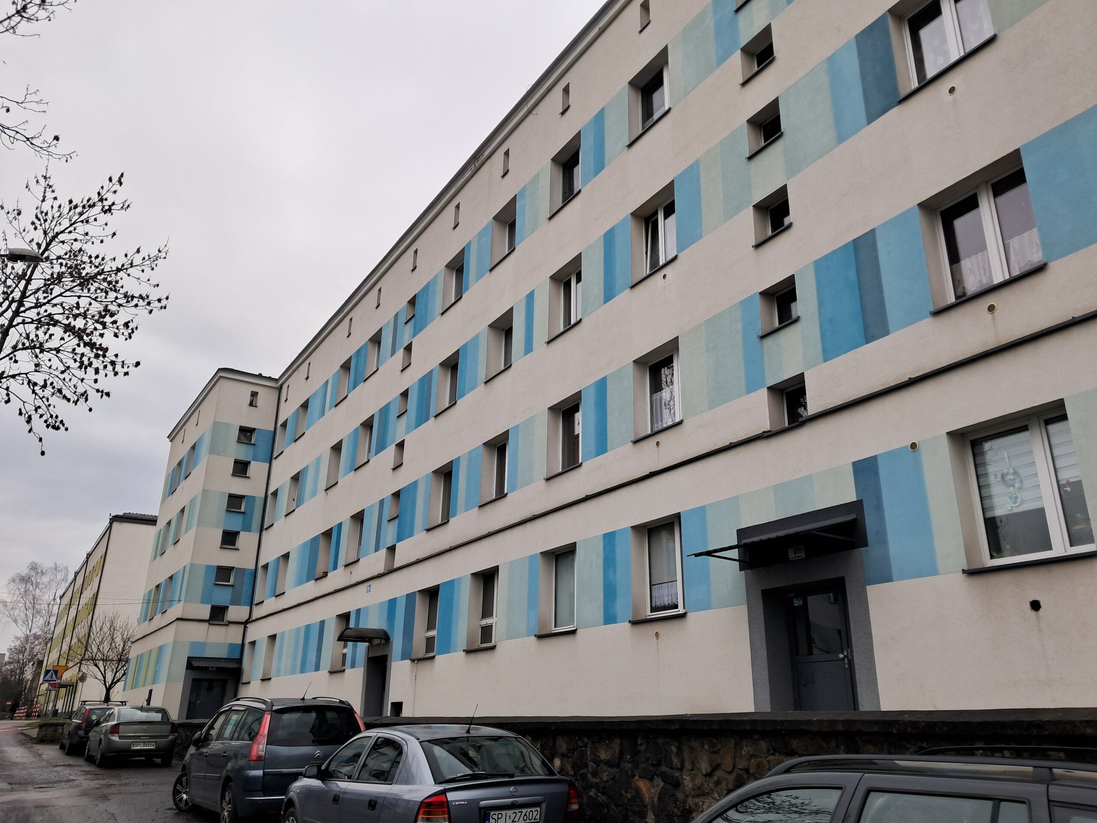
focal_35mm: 27
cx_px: 548
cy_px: 412
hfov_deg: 65.3
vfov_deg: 51.4
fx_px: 856
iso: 50
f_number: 1.8
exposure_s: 1/169
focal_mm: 4
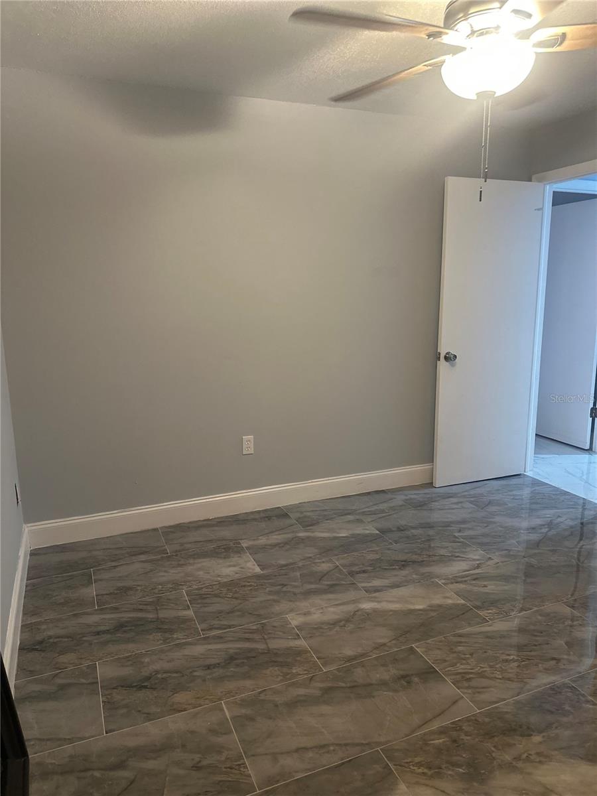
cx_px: 298
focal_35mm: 24
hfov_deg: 56.8
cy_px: 398
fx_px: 552
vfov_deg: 71.6
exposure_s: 1/60
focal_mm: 6.86
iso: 400
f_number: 1.78
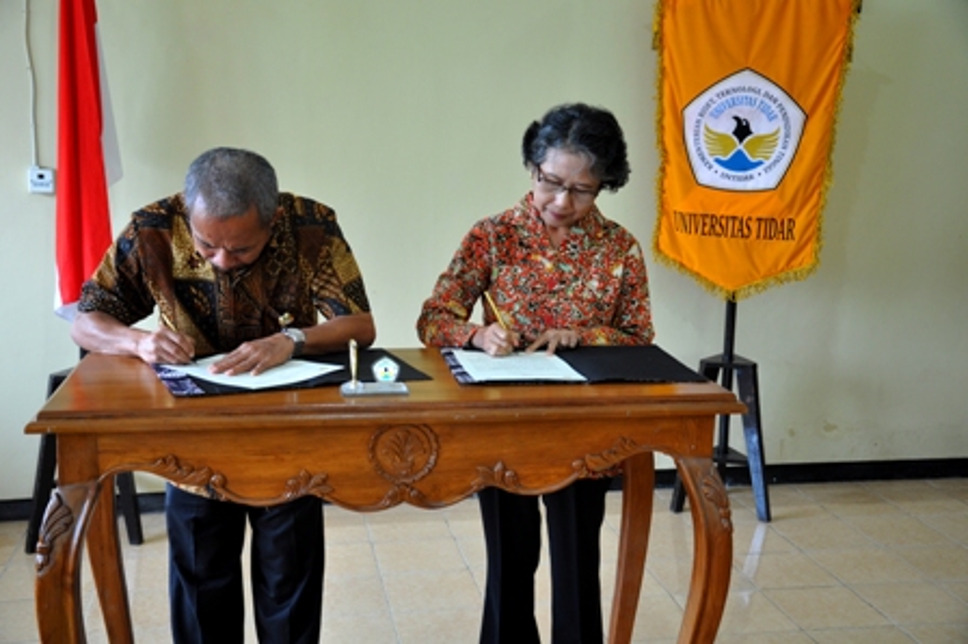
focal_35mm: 42
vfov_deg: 31.8
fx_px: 1128
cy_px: 322
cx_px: 484
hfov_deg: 46.4
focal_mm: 28
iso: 400
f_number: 4.5
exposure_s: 1/20
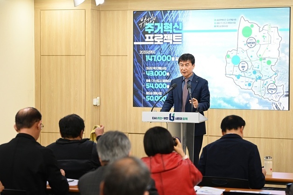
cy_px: 98
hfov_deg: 23.9
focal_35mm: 85
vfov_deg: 16.1
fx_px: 691
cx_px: 146
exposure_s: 1/400
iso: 2500
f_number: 3.5
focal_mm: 85
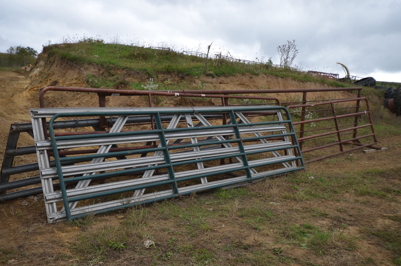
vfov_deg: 36.7
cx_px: 200
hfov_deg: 53.2
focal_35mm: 36
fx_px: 400
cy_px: 133
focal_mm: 24
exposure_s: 1/200
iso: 200
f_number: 7.1
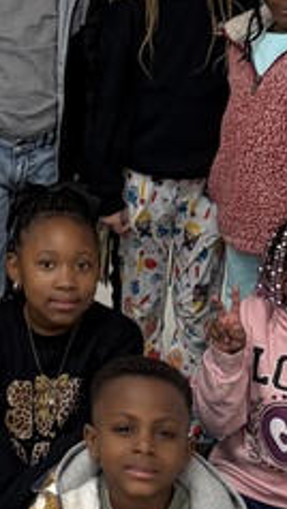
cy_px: 165
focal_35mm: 122
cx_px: -137
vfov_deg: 17.5
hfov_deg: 9.7
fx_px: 1649
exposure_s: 1/60
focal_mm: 5.96
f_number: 1.6
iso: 125
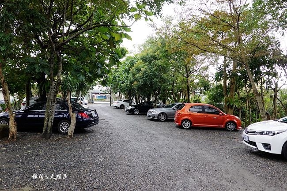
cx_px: 144
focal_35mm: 24
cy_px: 96
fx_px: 191
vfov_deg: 53.1
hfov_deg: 73.8
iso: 125
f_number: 2.8
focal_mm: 9
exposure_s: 1/60
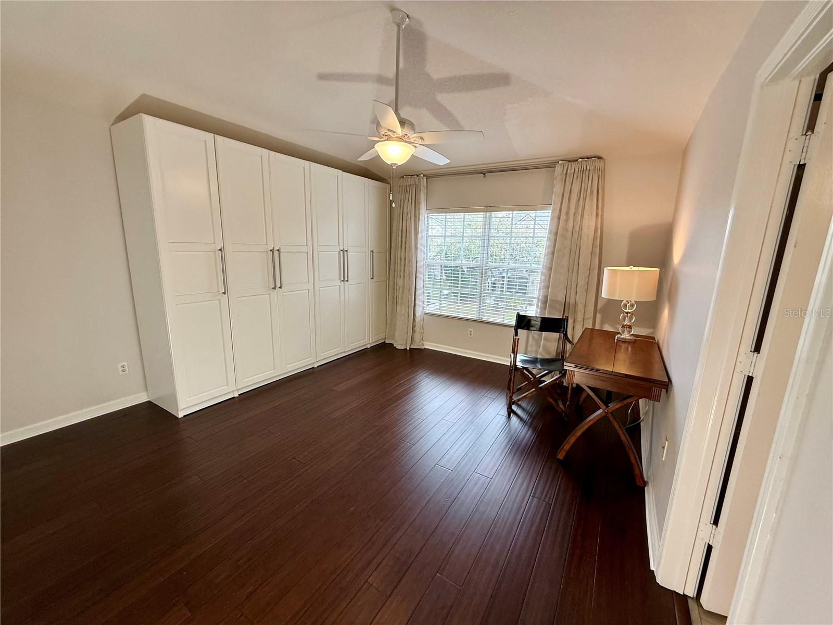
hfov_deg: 102.1
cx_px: 416
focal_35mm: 14
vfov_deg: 85.7
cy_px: 312
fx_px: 337
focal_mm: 2.22
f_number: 2.2
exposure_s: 1/120
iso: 125
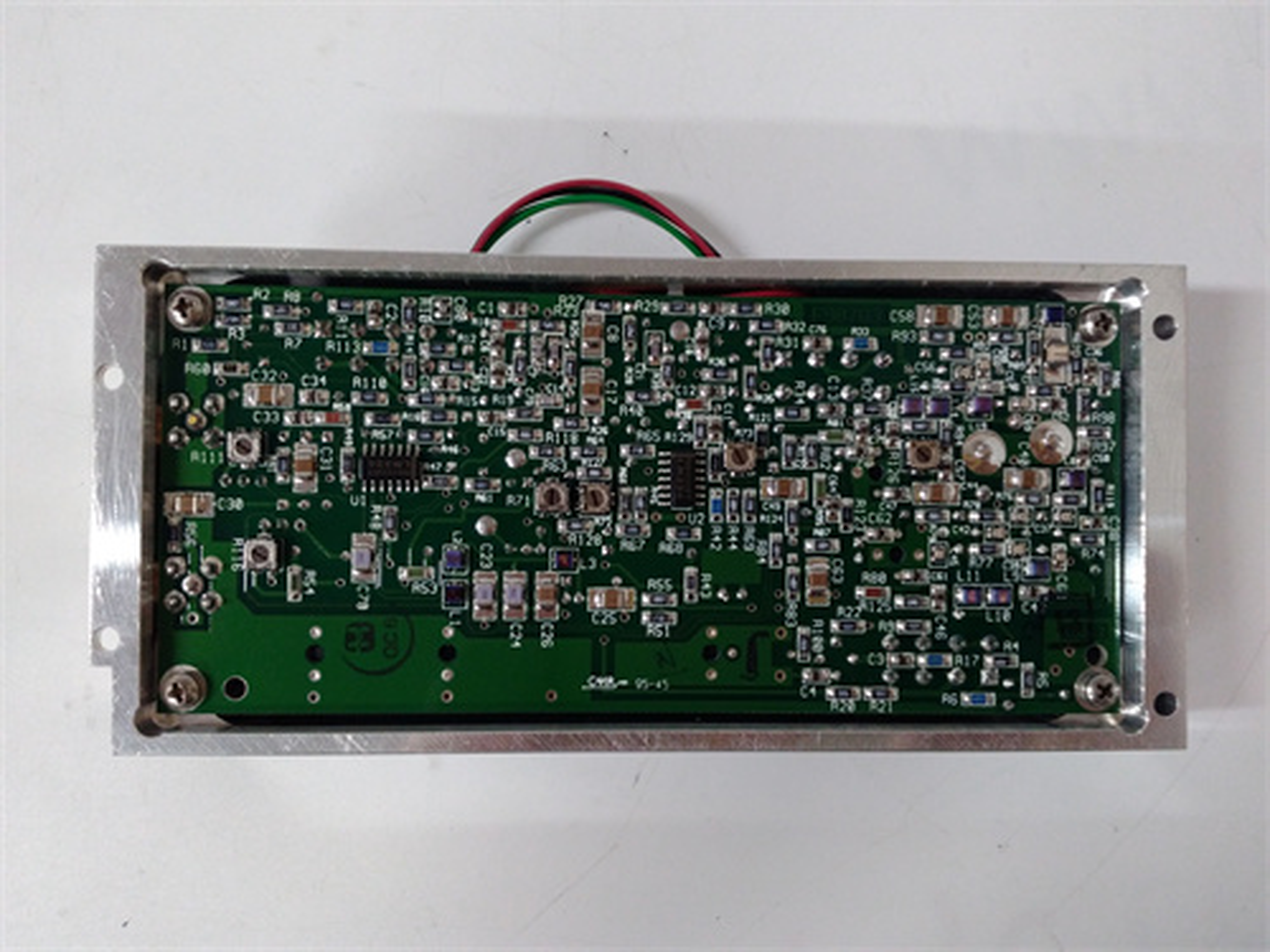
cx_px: 635
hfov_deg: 65.3
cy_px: 476
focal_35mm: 27
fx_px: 991
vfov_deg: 51.4
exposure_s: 1/33
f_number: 2
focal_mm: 3.79
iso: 445
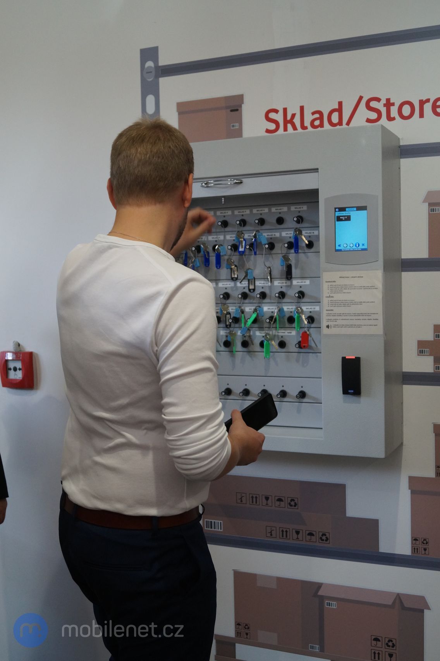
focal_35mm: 42
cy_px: 330
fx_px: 771
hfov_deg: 31.9
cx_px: 220
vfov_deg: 46.4
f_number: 4.5
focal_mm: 28
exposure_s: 1/160
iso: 800
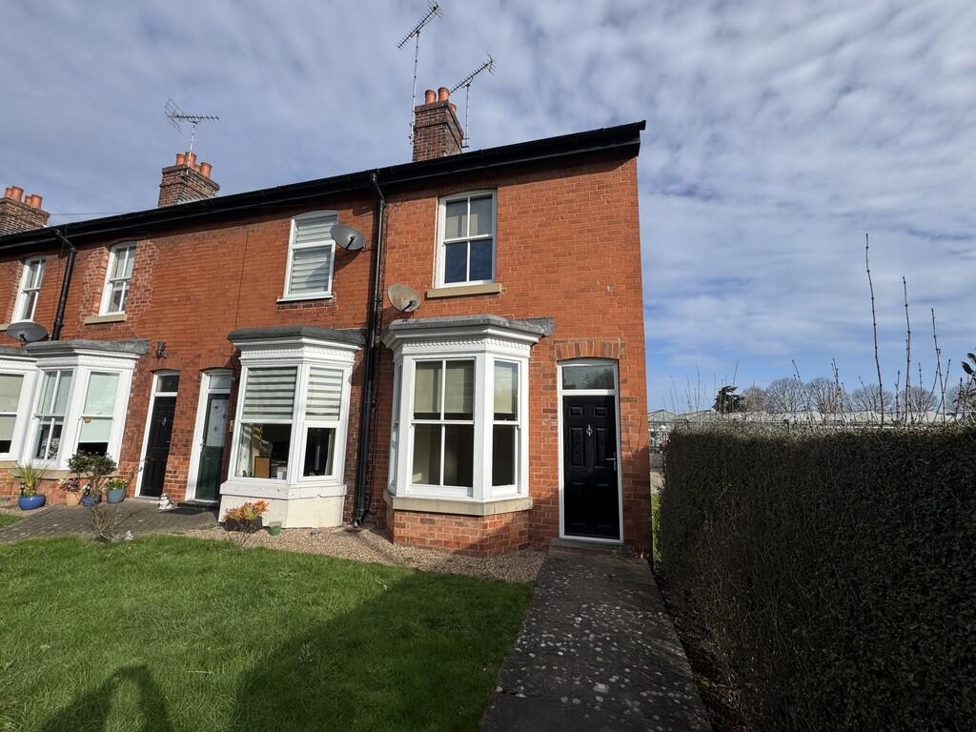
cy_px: 366
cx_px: 488
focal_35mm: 14
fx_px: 395
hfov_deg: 102.1
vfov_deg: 85.7
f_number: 2.2
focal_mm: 2.22
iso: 40
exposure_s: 1/2494
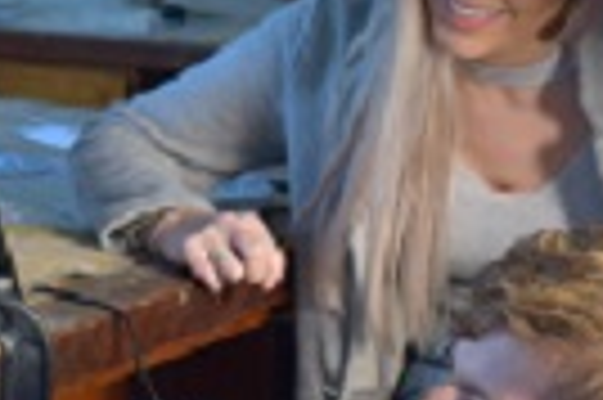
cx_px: 22
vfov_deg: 8.0
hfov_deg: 11.9
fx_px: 2877
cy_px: 133
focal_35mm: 172
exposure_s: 1/30
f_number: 4.5
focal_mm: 32
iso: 1250
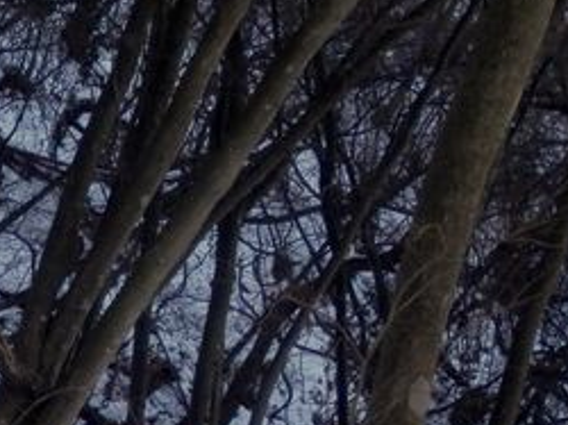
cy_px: 630
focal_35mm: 157
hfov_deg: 12.3
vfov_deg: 9.2
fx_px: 2574
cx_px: -98
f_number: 4
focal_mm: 8.9
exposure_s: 1/125
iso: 80
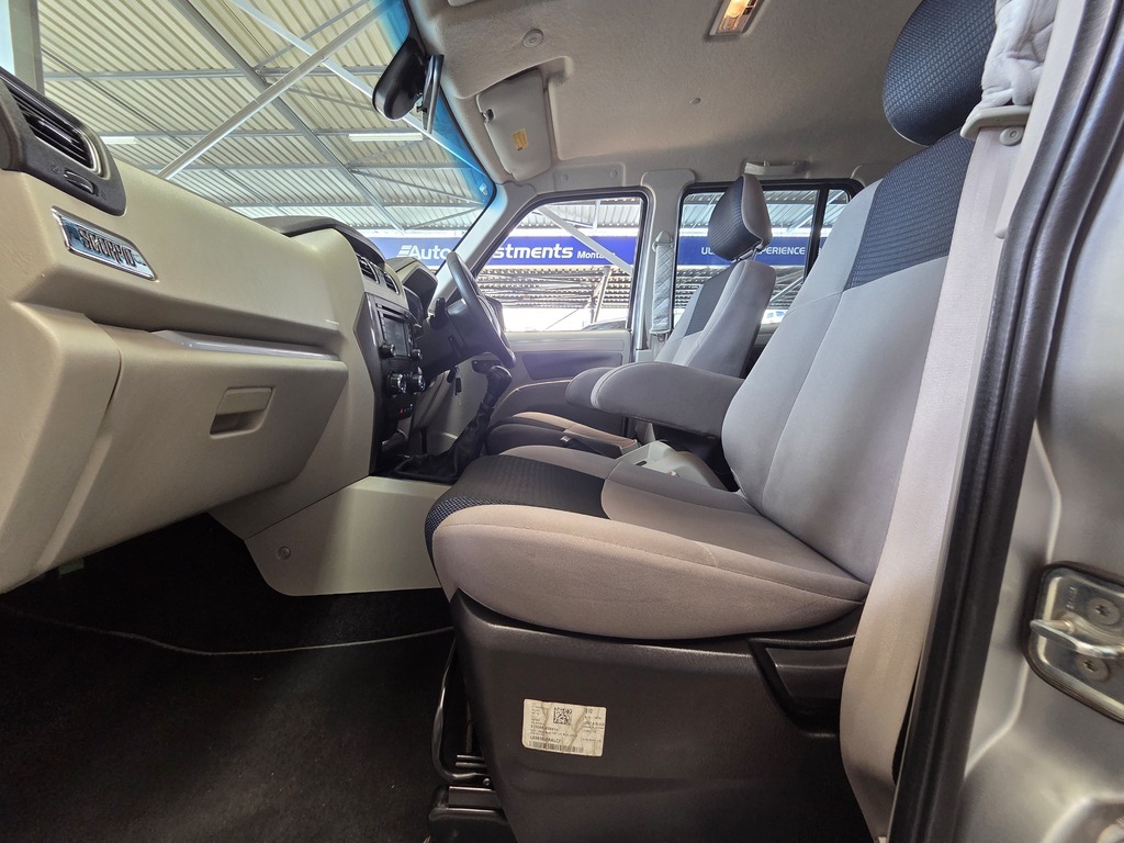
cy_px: 422
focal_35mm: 13
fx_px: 422
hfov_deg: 106.2
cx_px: 562
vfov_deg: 89.9
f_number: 2.2
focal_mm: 2.2
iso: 250
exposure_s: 1/100
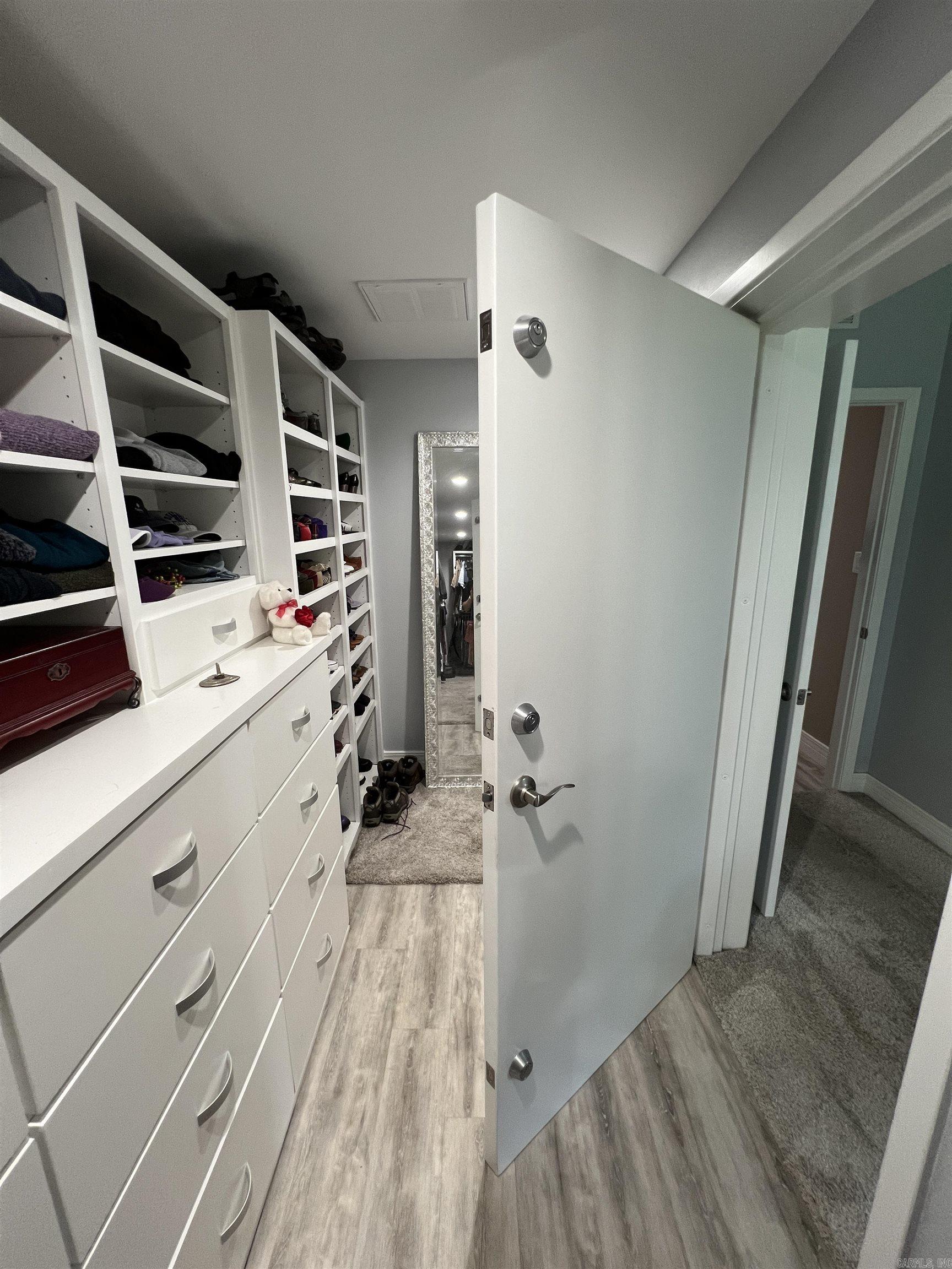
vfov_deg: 106.2
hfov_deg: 89.9
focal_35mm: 13
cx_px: 476
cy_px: 634
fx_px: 477
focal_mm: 1.57
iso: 160
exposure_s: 1/60
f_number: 1.8
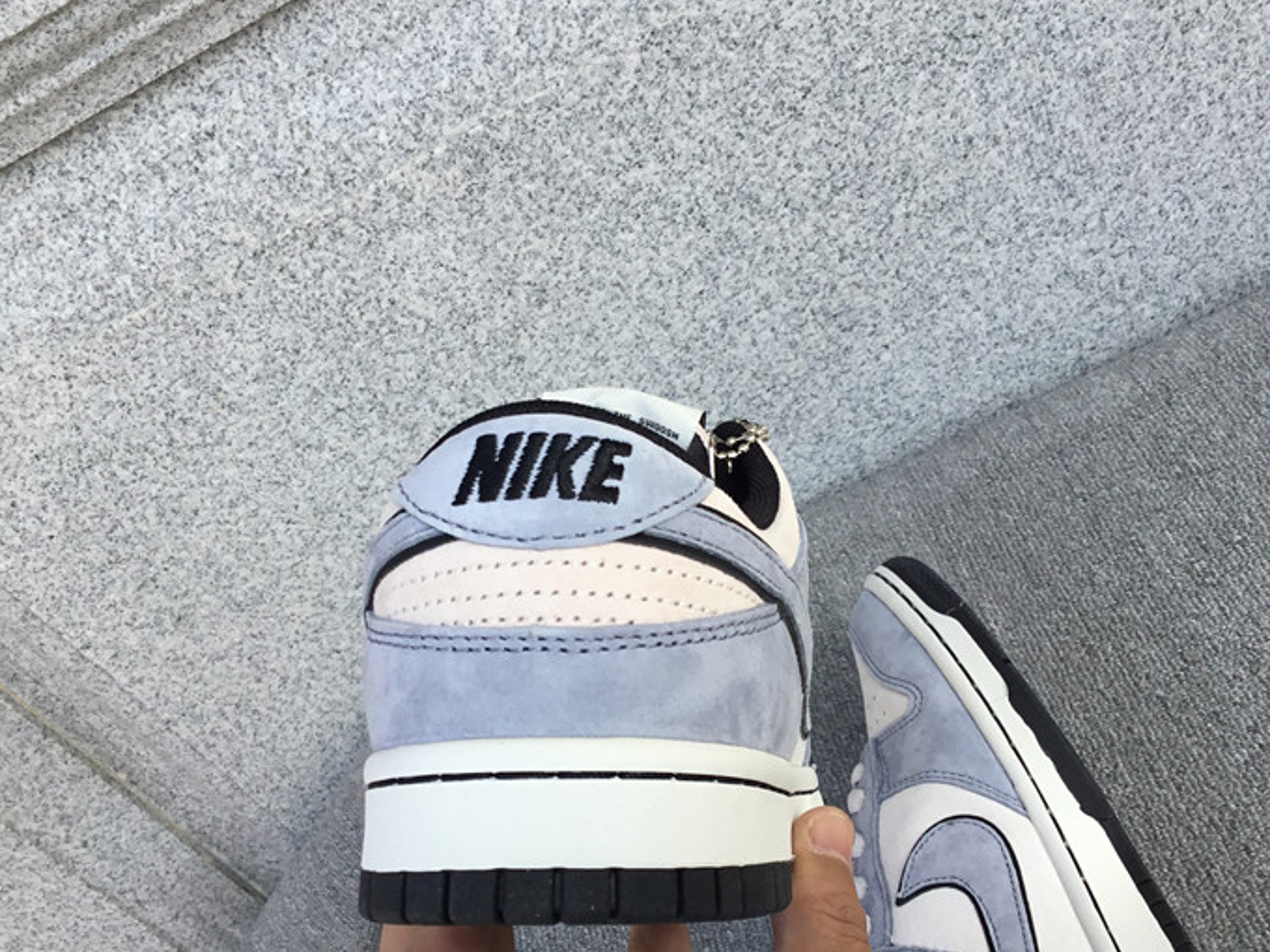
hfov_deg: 45.8
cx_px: 648
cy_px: 578
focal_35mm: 41
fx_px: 1504
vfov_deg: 35.0
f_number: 2.4
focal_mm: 3.3
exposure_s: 1/652
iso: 25
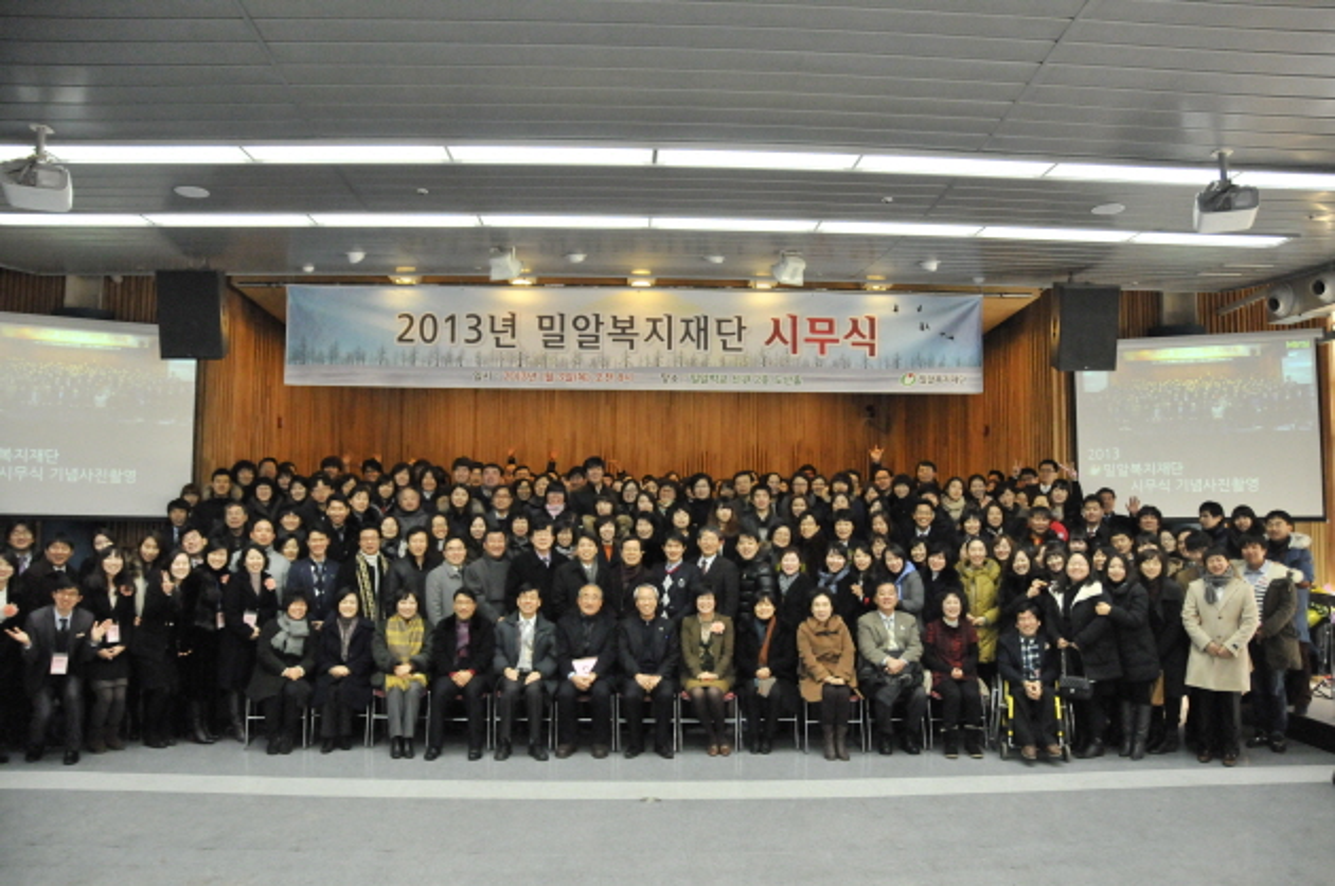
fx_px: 1000
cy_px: 443
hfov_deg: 67.5
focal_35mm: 27
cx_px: 668
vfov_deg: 47.8
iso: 2500
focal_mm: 18
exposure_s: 1/250
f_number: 4
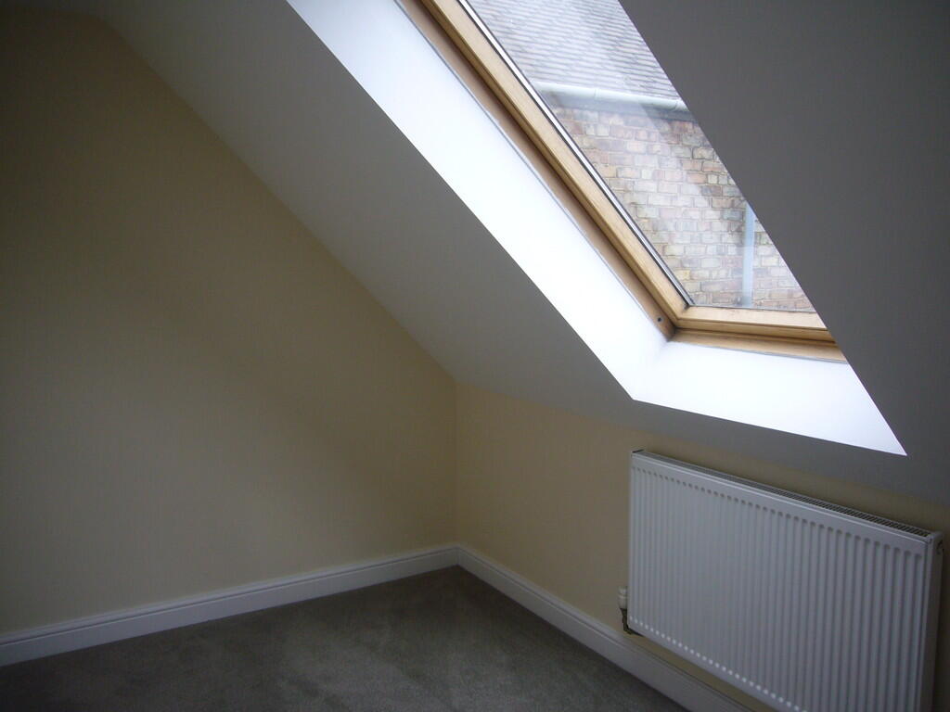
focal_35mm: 28
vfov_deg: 49.7
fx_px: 768
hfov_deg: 63.4
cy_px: 356
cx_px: 475
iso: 80
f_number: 2.8
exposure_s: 1/160
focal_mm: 4.6
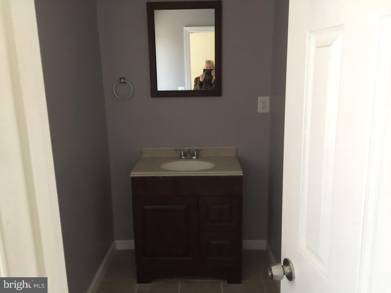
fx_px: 328
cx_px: 196
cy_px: 146
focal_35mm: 29
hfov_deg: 61.7
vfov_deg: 48.2
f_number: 2.2
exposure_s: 1/4
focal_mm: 4.15
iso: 64
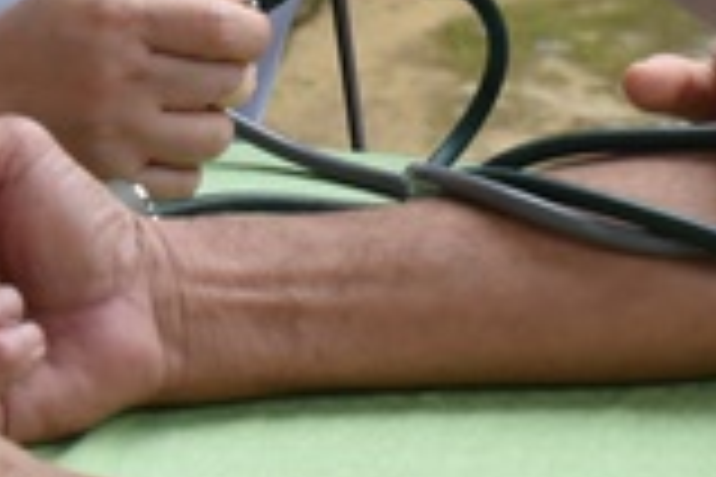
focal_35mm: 212
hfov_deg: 9.6
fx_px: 4216
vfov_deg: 6.4
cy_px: -58
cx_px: 721
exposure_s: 1/160
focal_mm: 52
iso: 1600
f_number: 6.3
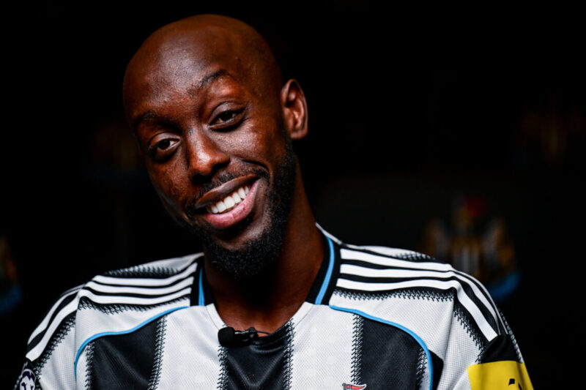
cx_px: 293
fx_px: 3255
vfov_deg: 6.9
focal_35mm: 200
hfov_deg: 10.3
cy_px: 195
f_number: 2.8
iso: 1000
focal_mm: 200
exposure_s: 1/400
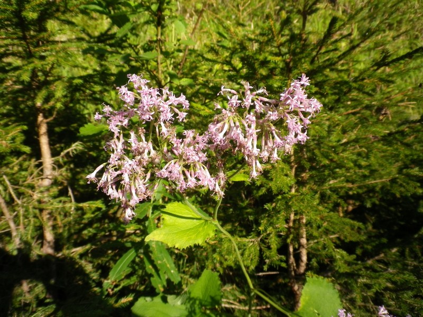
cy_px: 158
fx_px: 342
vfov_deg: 49.7
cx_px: 212
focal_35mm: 28
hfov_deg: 63.4
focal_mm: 5.05
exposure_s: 1/250
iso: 80
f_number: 3.5
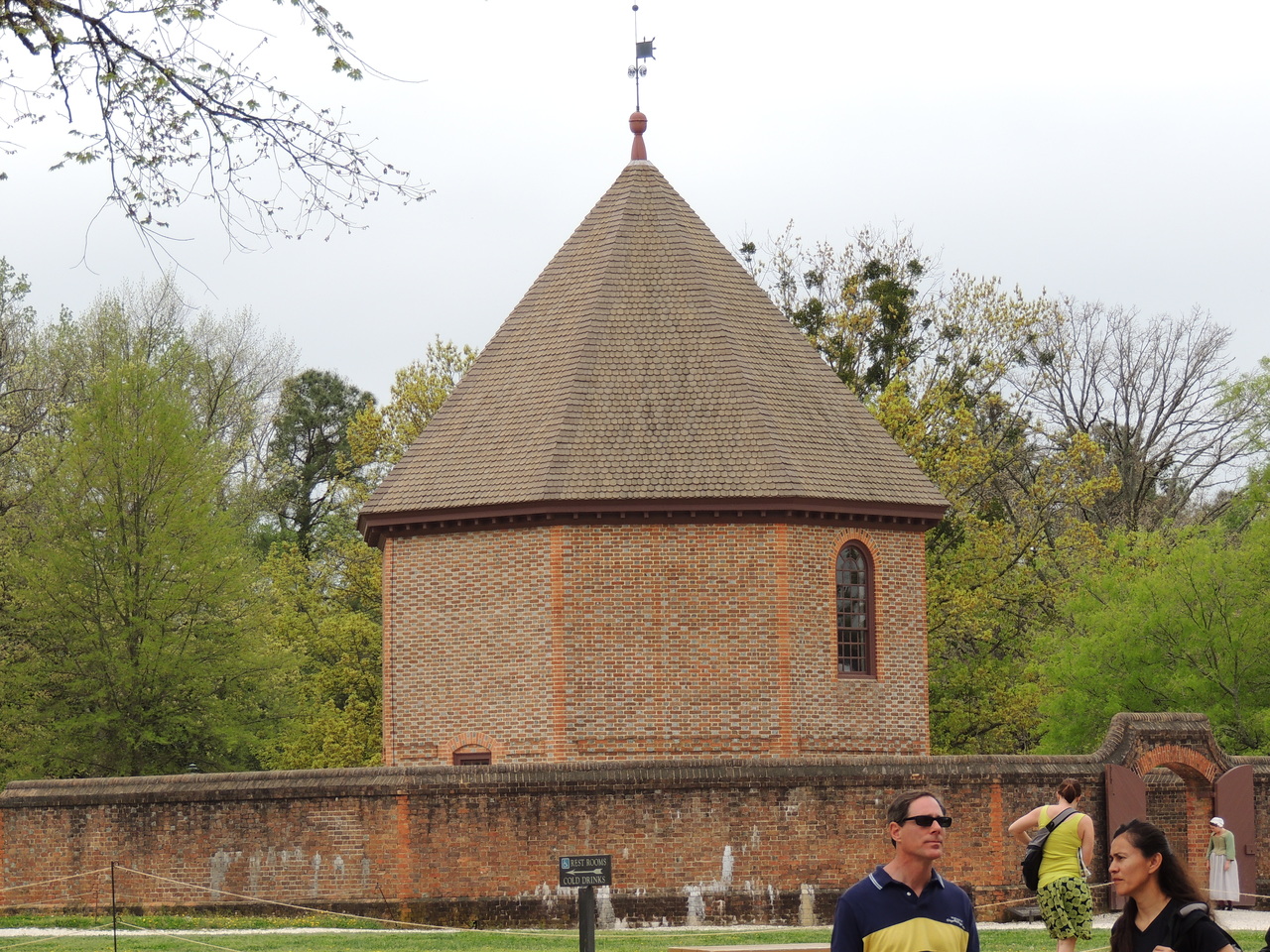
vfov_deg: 9.6
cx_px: 635
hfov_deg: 12.7
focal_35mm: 155
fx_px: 5687
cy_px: 476
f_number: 4.4
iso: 100
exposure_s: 1/400
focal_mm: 27.6
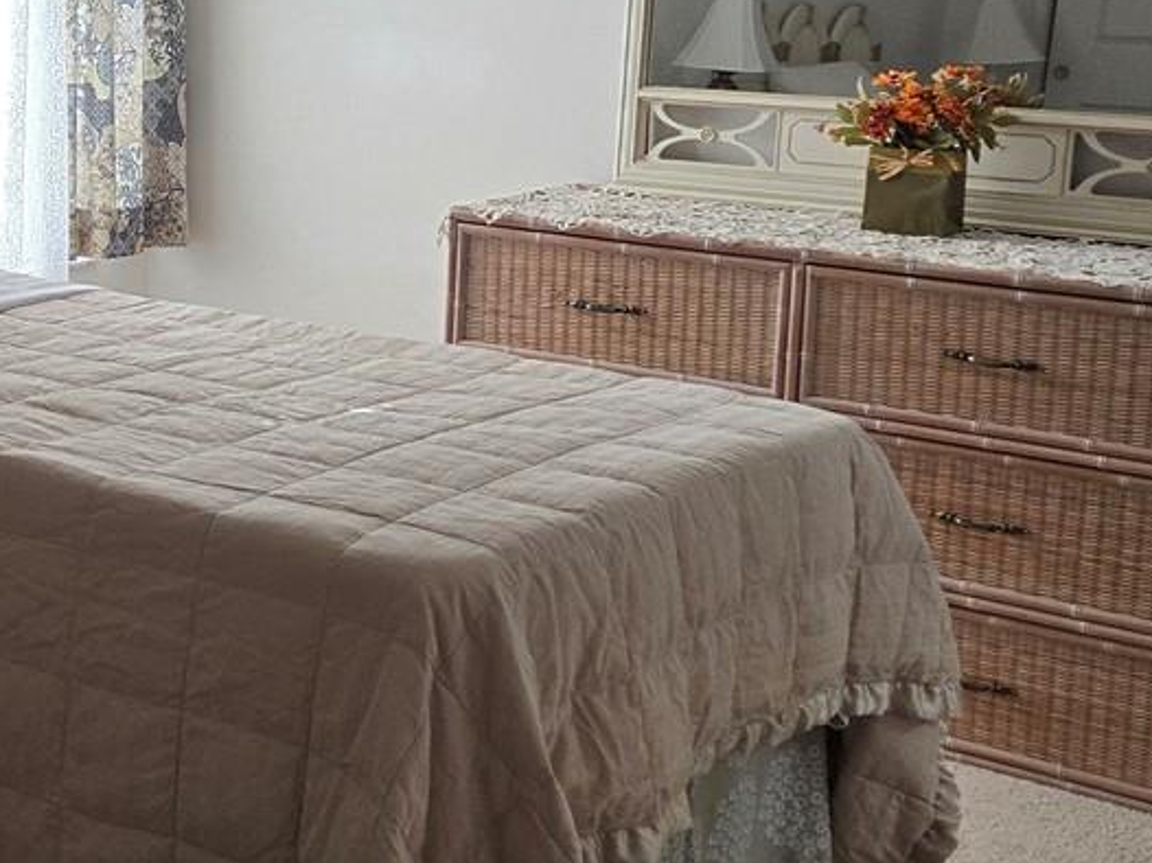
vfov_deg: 20.9
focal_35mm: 70
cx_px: -217
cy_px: 269
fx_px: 2328
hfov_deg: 25.1
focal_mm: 5.4
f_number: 1.8
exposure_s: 1/180
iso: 200
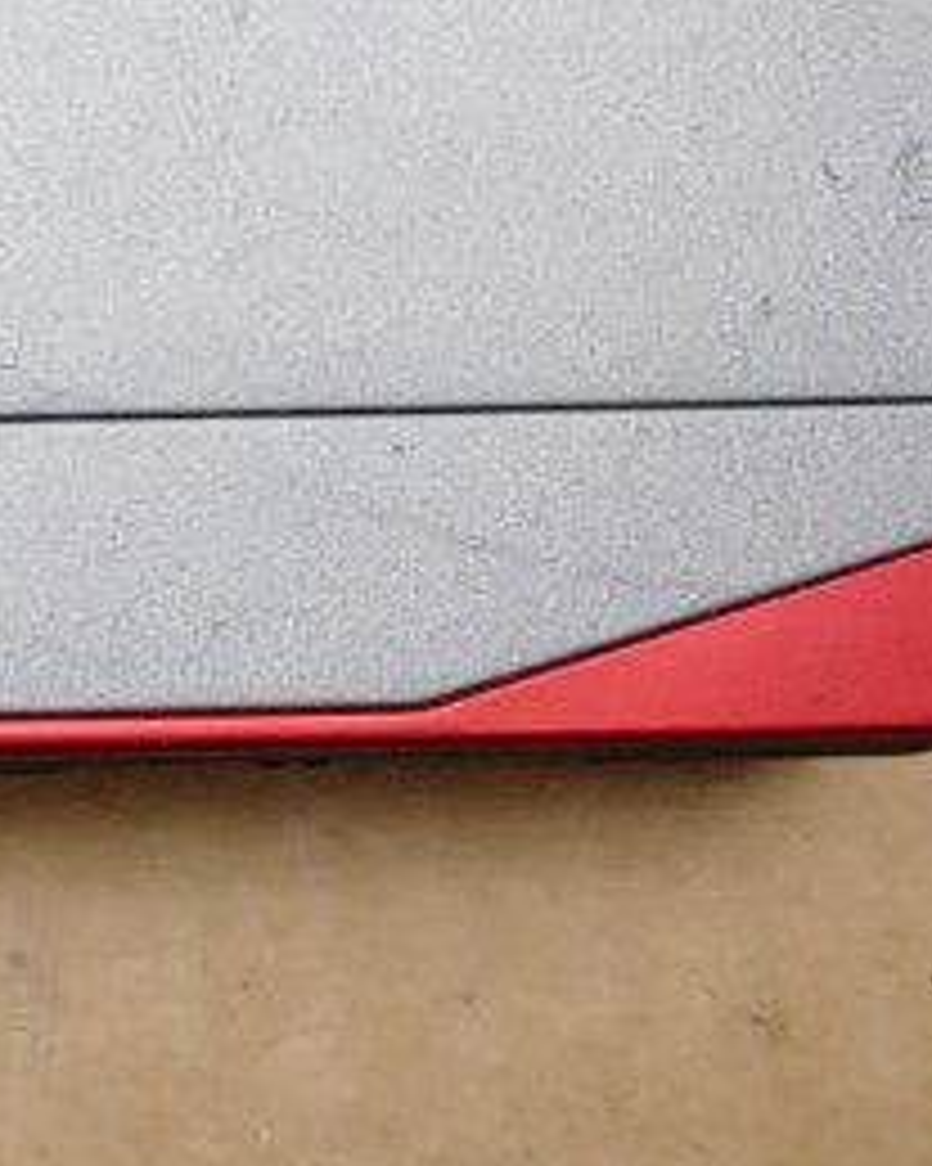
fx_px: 4864
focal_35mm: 141
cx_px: -1846
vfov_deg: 12.5
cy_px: -891
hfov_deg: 8.9
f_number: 1.8
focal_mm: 4.36
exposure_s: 1/149
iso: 50
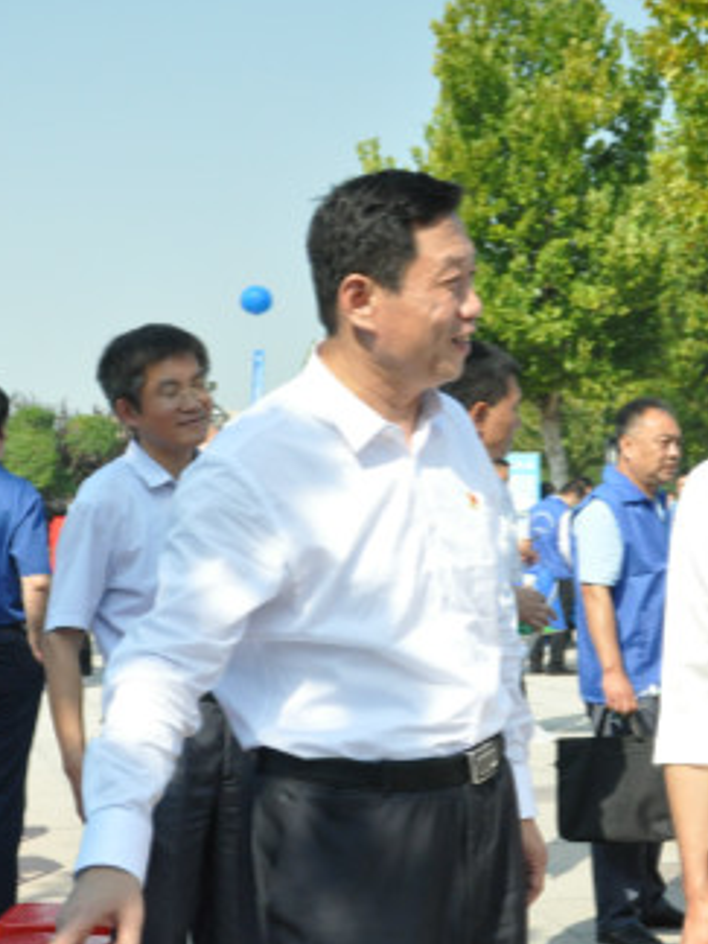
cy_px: 501
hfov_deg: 18.4
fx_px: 2182
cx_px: 393
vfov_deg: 24.4
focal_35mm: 80
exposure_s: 1/4000
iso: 1600
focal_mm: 30
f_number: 7.1
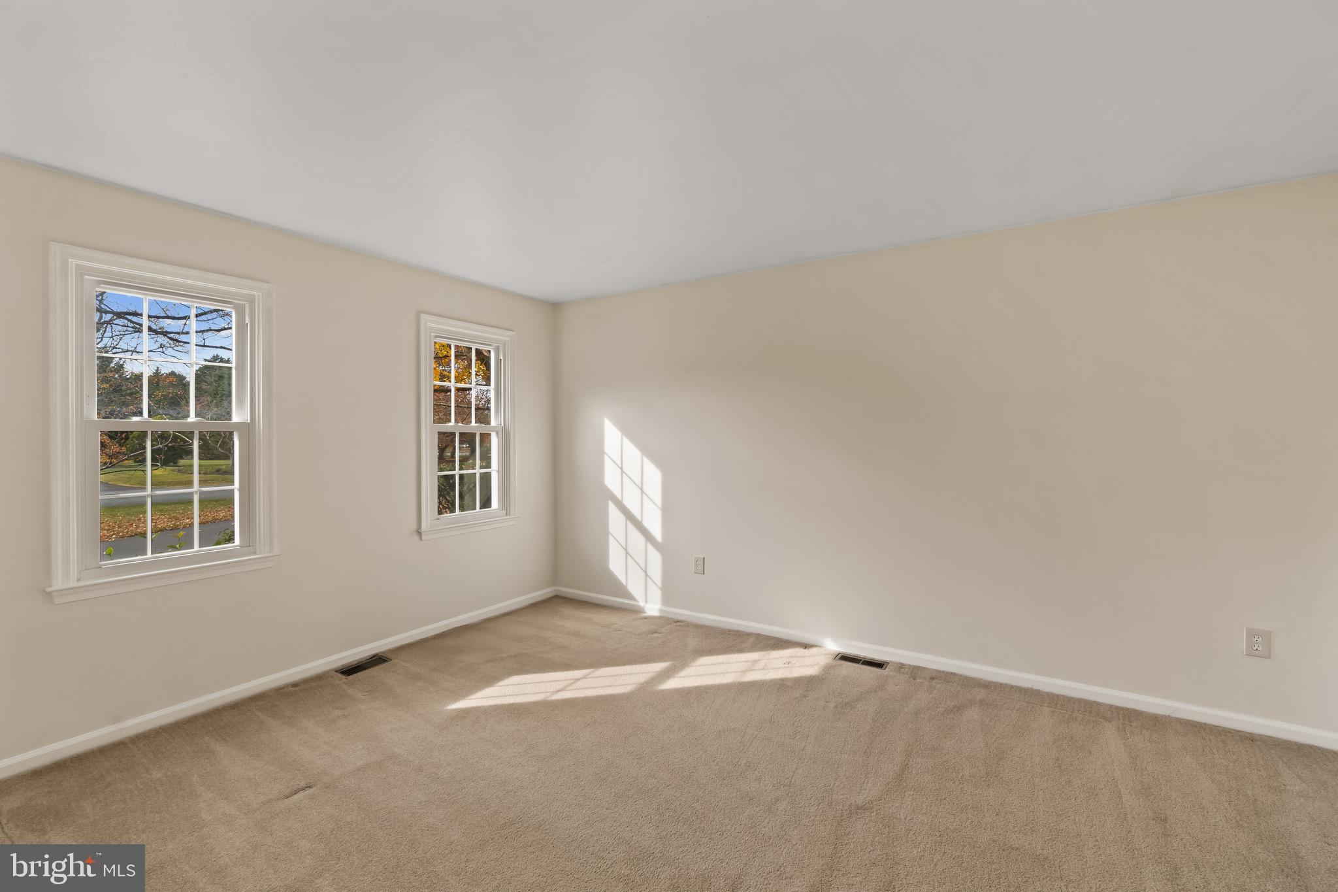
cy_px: 446
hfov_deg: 100.4
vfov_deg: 77.3
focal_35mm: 15
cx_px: 669
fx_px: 557
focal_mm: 10
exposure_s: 1/4
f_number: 13
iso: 100
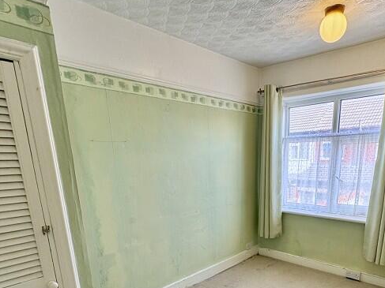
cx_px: 226
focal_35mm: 23
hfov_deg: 73.3
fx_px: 256
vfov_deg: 55.1
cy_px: 227
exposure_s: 1/99
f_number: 2.2
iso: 80
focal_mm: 2.22
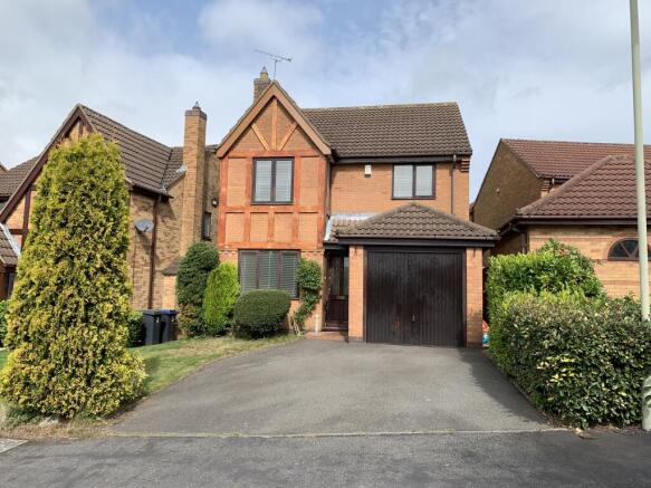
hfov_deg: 67.3
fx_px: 489
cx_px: 326
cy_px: 244
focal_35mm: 26
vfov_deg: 53.0
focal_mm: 4.25
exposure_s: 1/2033
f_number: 1.8
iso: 25
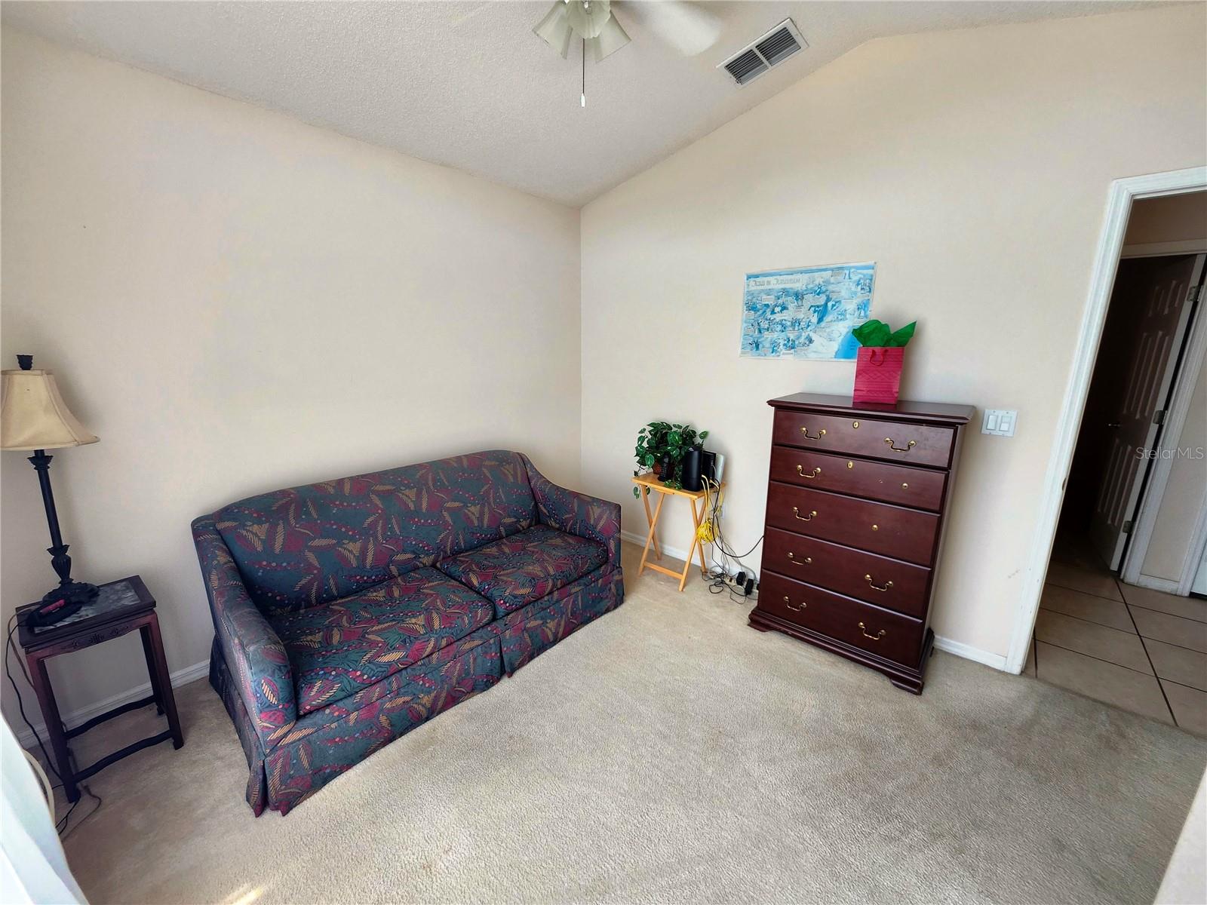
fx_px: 453
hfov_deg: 106.2
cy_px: 452
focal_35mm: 13
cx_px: 604
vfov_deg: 89.9
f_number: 2.2
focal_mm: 1.74
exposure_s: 1/60
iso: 64
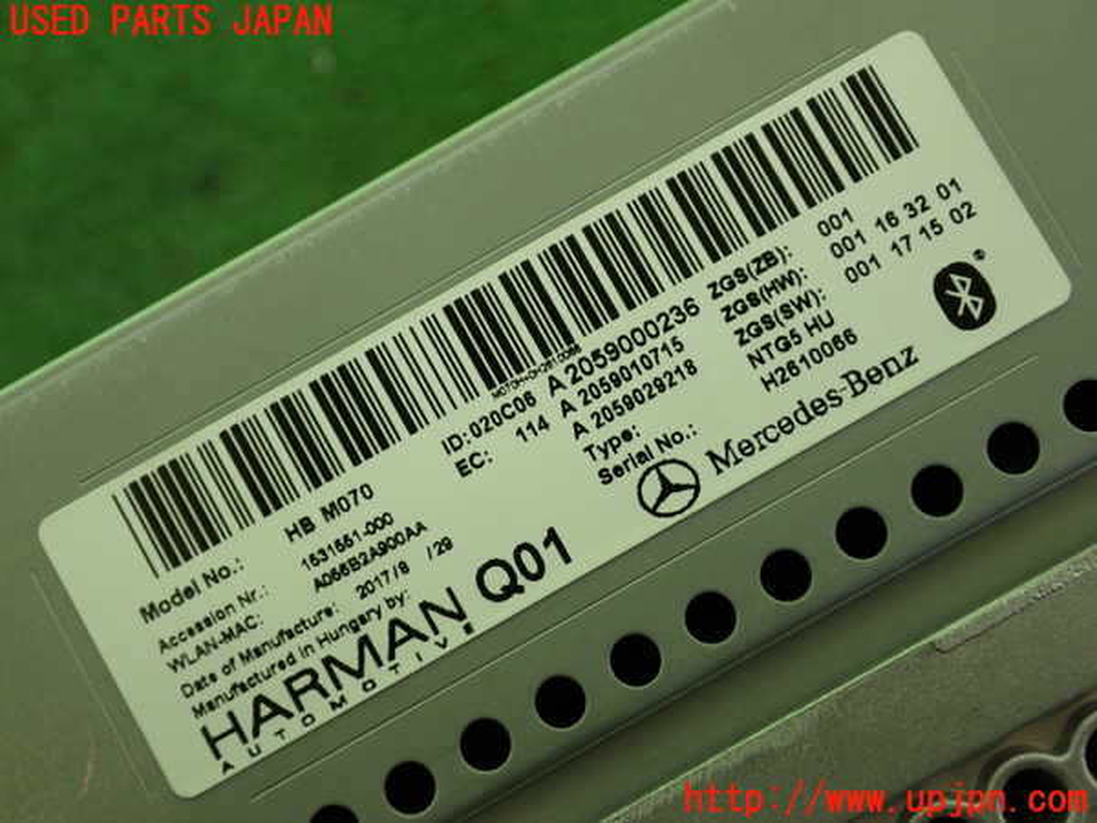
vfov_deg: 32.9
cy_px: 412
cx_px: 548
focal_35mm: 44
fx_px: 1394
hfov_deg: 42.9
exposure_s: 1/125
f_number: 2.9
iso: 200
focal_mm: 7.84
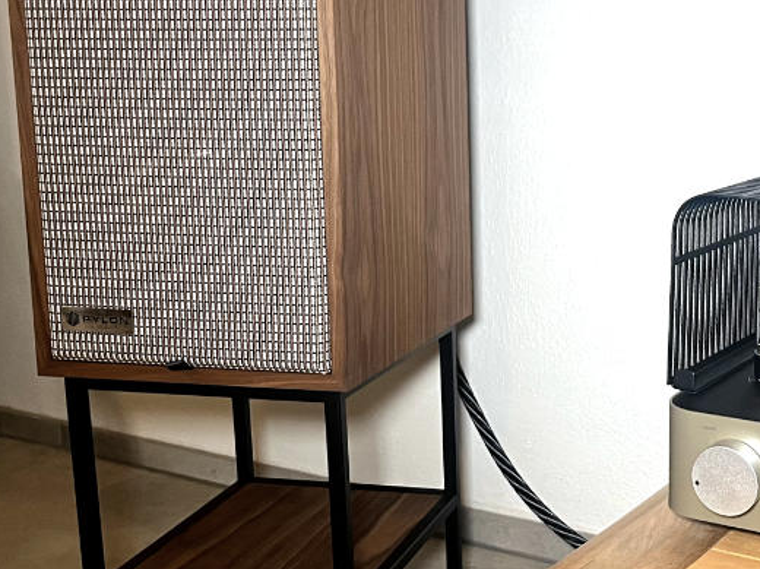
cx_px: 666
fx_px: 1097
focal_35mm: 50
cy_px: 265
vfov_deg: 29.1
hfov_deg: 36.2
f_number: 1.6
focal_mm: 5.1
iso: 125
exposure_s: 1/64
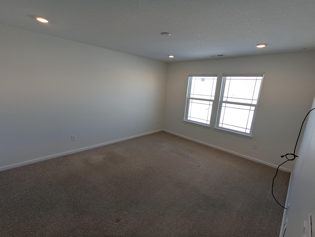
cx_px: 158
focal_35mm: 16
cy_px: 118
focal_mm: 2.35
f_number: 2.2
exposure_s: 1/148
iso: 41
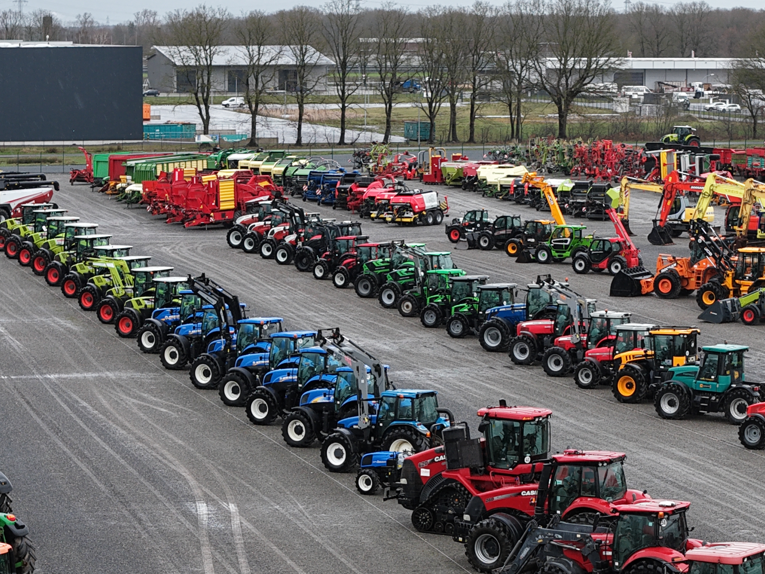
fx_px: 2940
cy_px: 488
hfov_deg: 14.8
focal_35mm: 133
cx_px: 376
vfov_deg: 11.1
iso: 160
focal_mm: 19.35
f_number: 2.8
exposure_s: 1/320
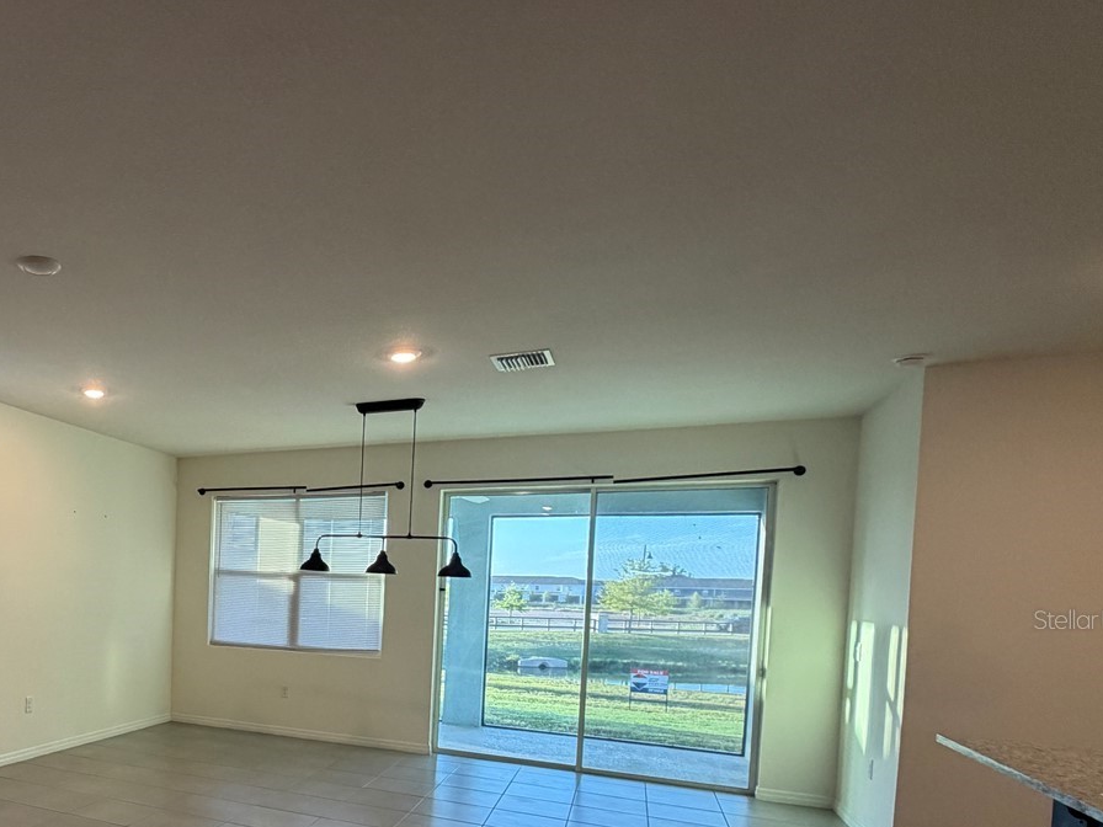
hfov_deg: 61.4
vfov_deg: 52.5
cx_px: 165
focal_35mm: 25
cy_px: 619
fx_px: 797
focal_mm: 2.22
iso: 250
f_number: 2.2
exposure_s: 1/120
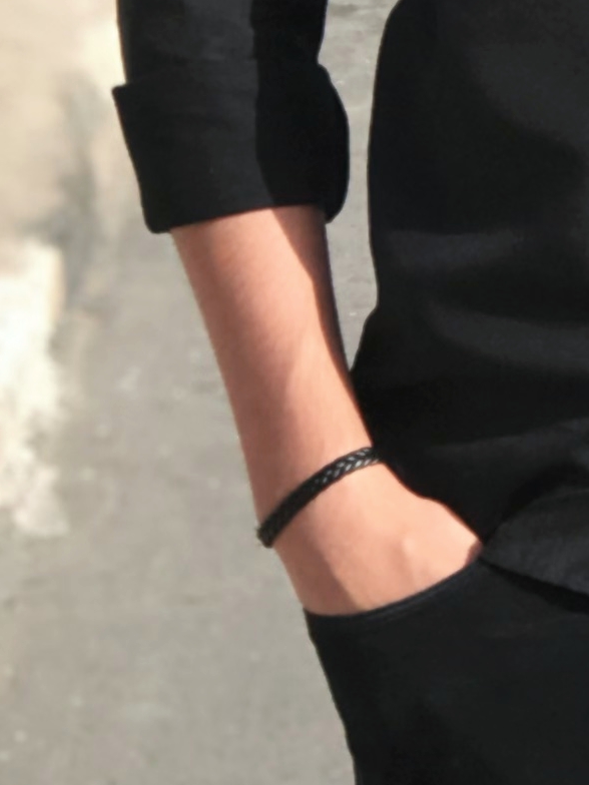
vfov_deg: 6.7
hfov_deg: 5.1
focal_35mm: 293
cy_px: 31
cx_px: 727
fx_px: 6647
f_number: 2.8
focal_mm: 6.6
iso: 20
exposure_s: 1/754
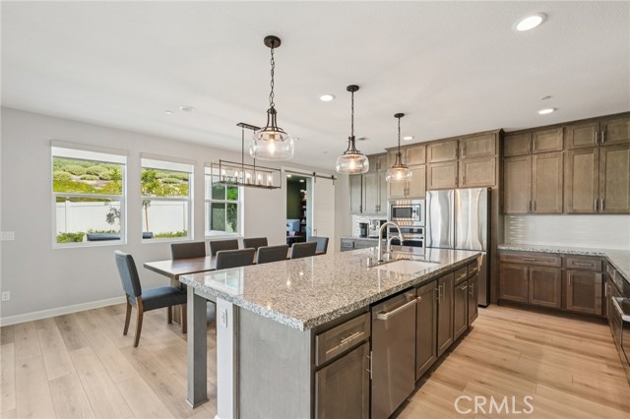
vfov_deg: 73.7
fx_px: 280
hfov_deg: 96.8
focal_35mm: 16
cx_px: 315
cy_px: 210
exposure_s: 1/30
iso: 400
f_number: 8
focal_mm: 16
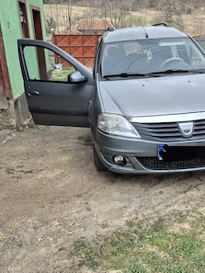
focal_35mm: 31
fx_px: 245
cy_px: 131
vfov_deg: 58.3
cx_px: 108
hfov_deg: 45.5
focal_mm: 5.4
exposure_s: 1/417
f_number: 1.8
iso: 25
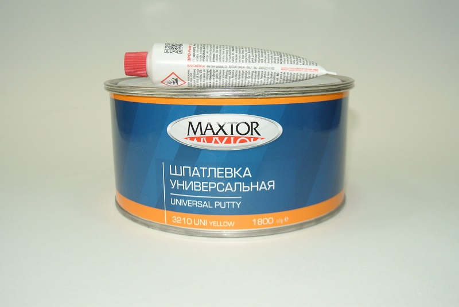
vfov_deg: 36.0
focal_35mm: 37
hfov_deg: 51.8
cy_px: 154
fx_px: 472
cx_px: 230
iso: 400
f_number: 7.1
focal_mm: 14
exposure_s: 1/60
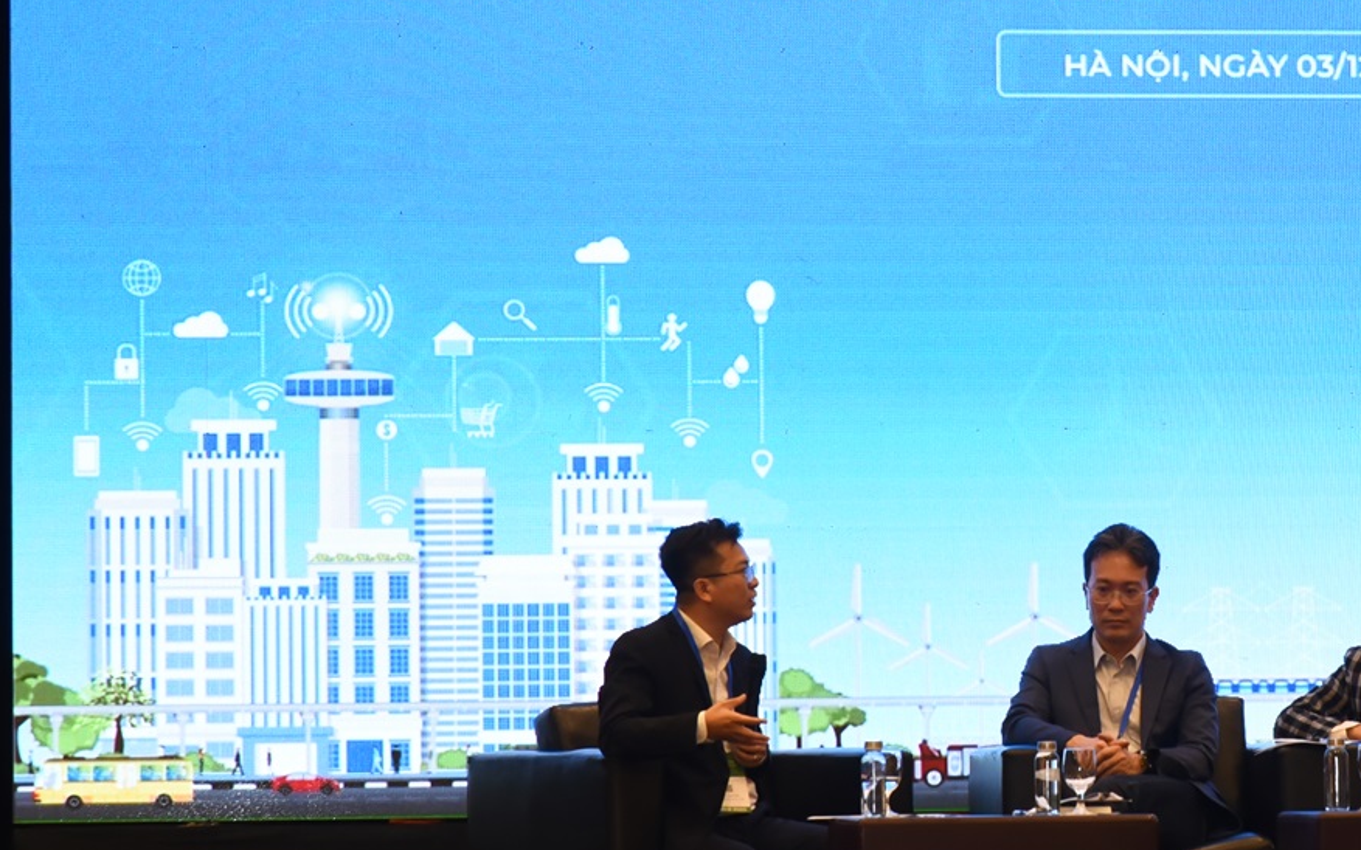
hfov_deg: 12.0
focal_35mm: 174
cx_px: 1127
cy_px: 502
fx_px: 6454
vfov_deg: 7.5
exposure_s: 1/125
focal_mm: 78
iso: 1250
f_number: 5
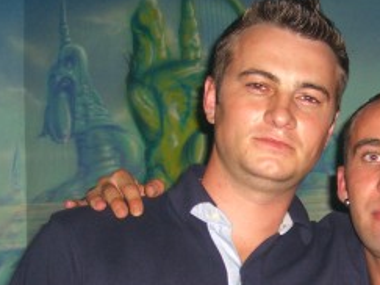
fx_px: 1031
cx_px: 314
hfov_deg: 20.6
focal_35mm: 94
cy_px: 262
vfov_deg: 15.5
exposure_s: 1/60
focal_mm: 7.9
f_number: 2.8
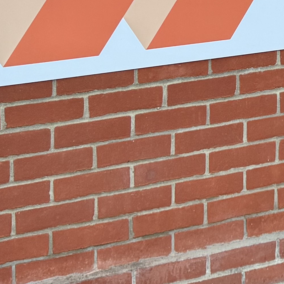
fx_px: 1132
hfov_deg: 13.6
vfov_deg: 13.4
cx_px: 399
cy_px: -159
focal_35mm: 122
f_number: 1.78
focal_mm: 6.76
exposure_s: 1/121
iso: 64
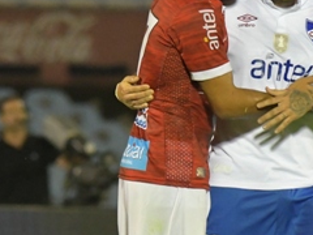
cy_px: 129
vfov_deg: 1.0
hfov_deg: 1.4
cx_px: 159
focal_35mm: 1444
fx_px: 13057
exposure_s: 1/800
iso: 6400
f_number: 5.6
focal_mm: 300
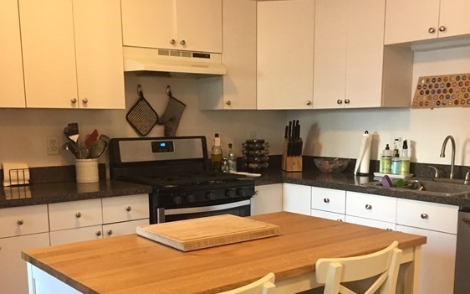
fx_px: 538
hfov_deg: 47.2
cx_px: 230
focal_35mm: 42
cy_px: 219
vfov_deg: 30.1
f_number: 2.2
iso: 125
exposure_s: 1/30
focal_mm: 4.15
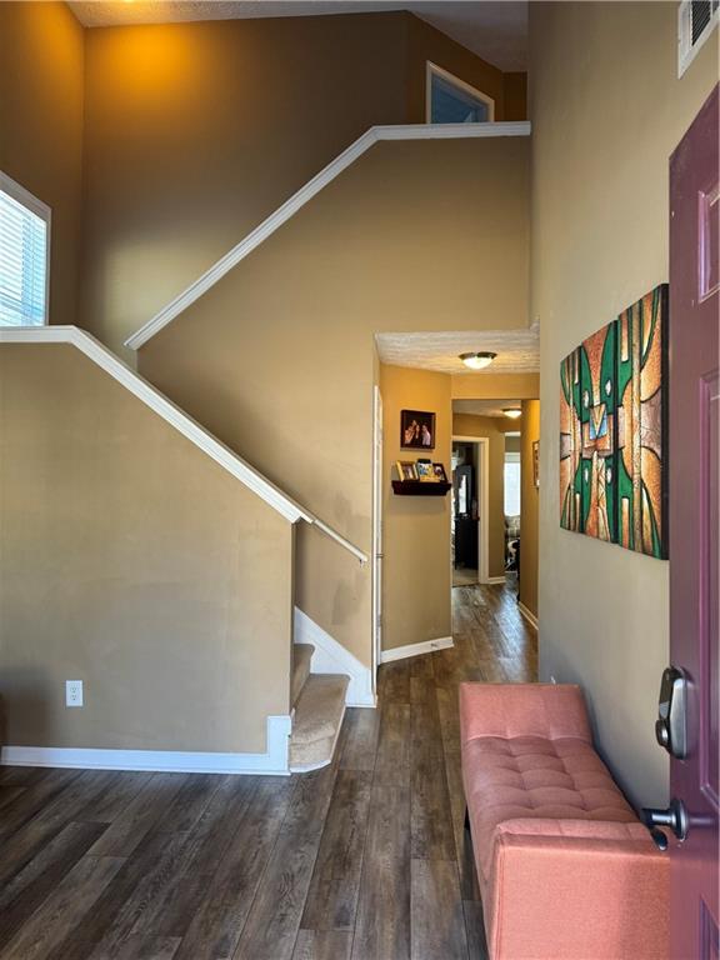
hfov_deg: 56.8
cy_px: 480
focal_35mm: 24
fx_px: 666
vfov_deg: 71.6
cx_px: 360
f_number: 1.78
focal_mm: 6.86
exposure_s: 1/60
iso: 160
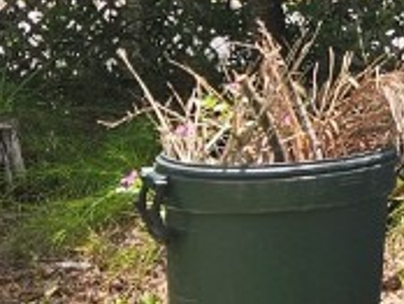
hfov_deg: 12.2
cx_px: 910
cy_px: -65
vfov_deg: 10.8
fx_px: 1578
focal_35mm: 135
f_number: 1.8
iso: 25
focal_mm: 5.4
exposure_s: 1/419
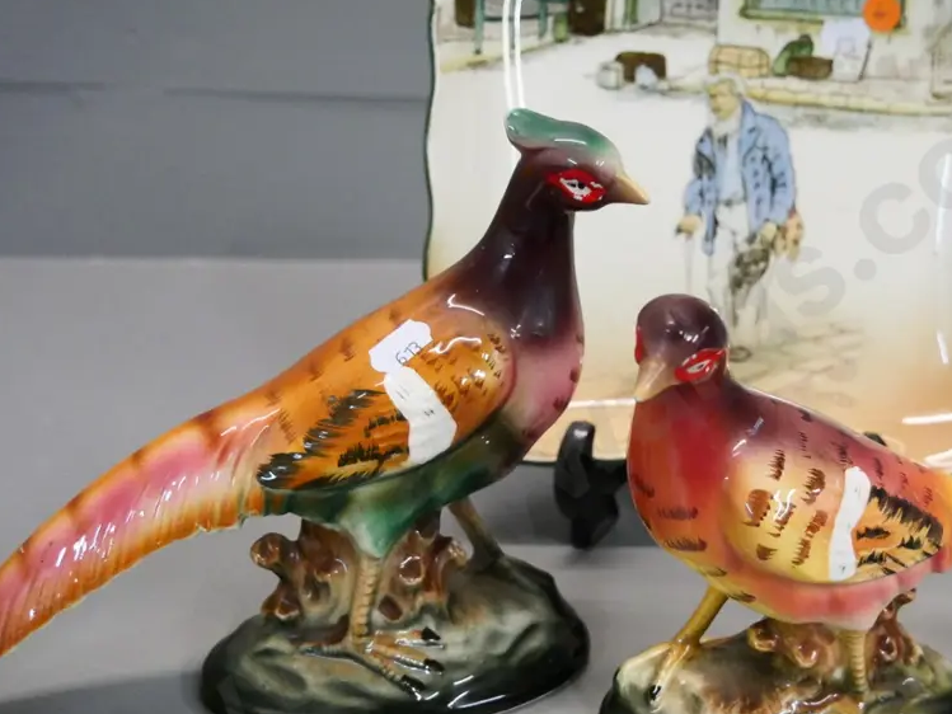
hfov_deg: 45.3
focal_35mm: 41
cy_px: 436
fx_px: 1128
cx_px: 602
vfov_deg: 35.0
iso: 3200
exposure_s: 1/250
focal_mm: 15
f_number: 3.7
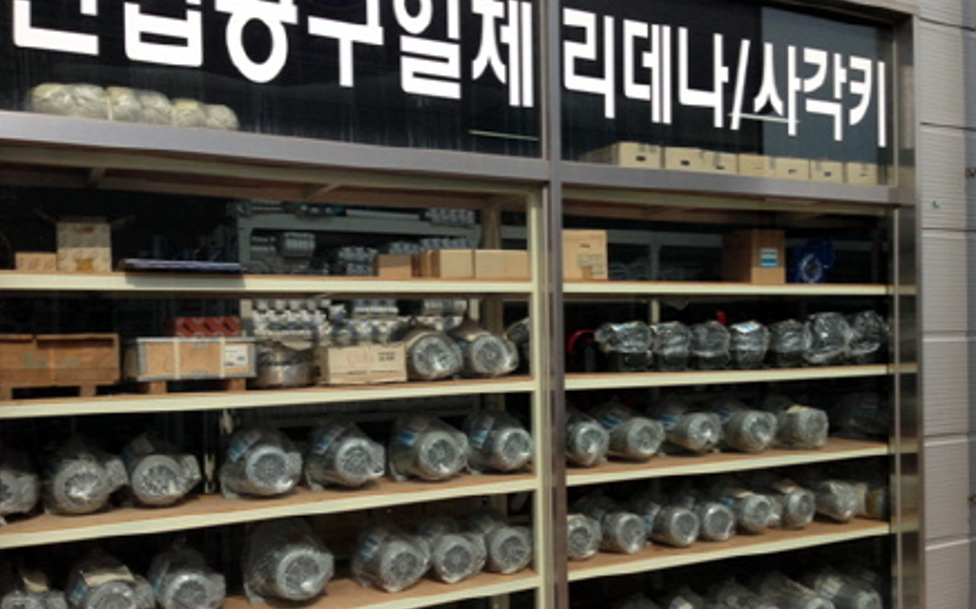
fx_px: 957
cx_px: 487
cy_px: 361
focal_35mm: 36
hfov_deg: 54.0
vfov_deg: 35.2
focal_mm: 4.13
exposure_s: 1/1808
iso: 50
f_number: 2.4
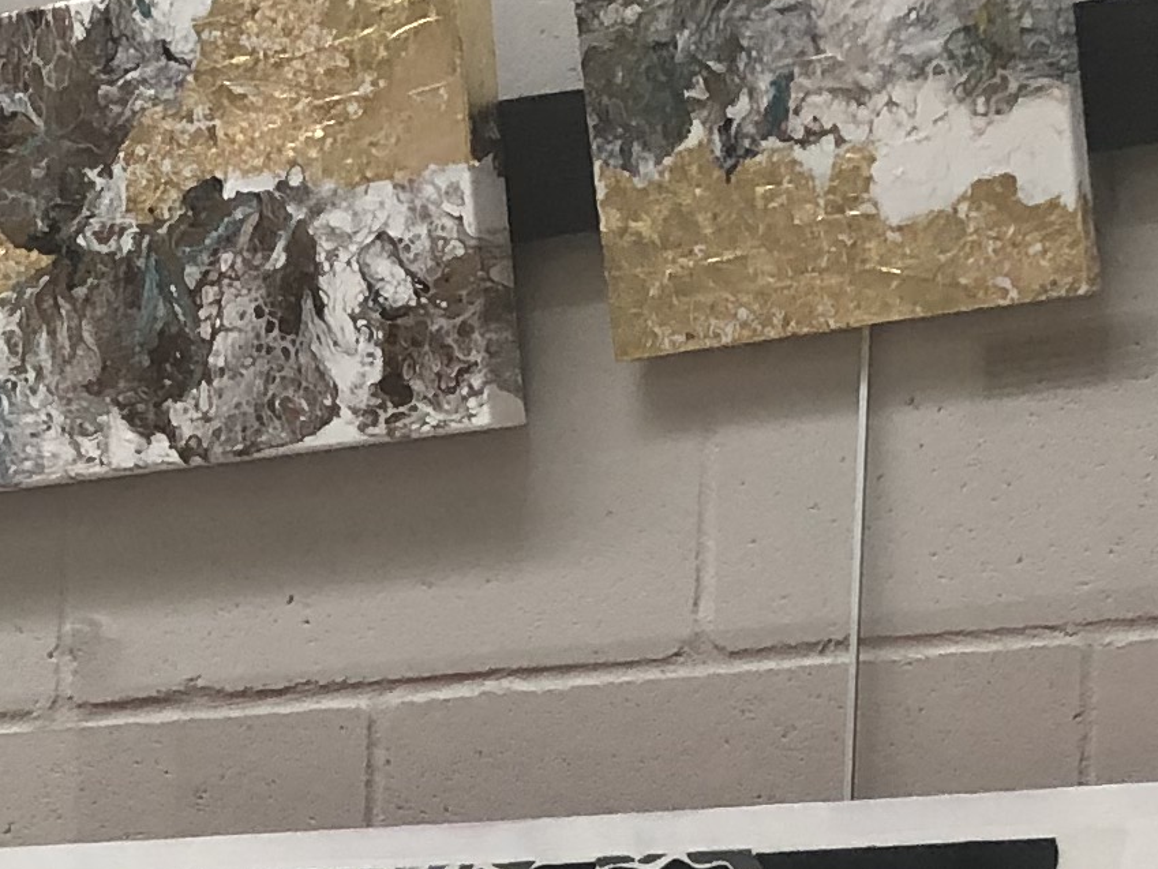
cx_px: -131
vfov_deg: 10.8
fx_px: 4450
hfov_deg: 14.5
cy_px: 1292
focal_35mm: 133
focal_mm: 3.99
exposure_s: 1/20
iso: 40
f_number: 1.8
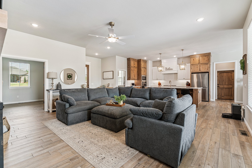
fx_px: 112
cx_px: 126
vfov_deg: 73.8
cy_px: 84
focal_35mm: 16
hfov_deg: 96.7
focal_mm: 16
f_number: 7.1
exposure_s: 1/20
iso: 200
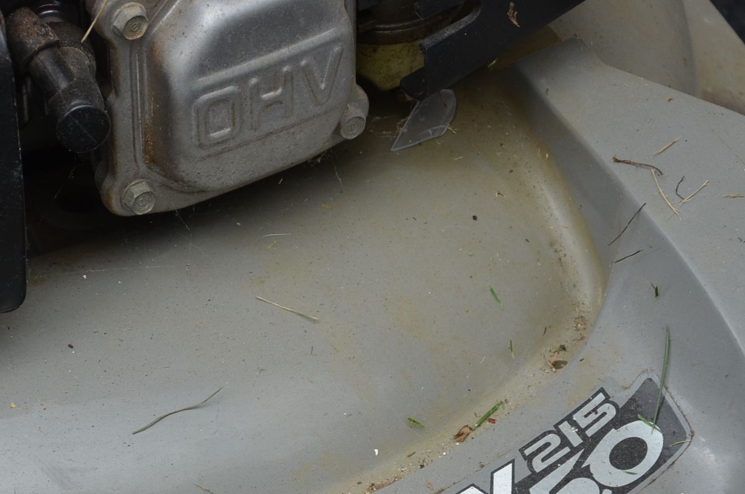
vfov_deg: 4.7
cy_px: 439
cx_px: 166
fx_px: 6028
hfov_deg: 7.1
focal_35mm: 292
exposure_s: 1/250
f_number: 5.6
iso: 400
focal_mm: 105
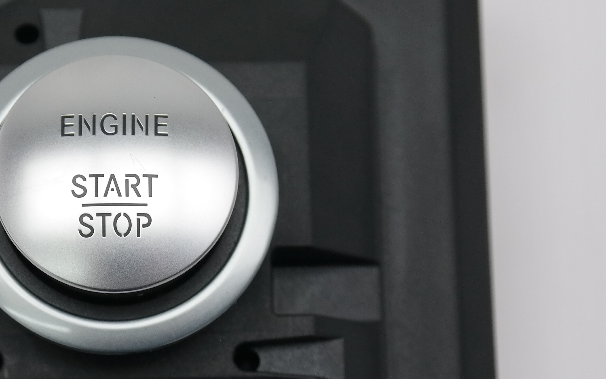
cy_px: 236
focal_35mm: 170
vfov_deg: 7.7
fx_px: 2808
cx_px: 215
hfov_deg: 12.3
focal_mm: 55
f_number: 5.6
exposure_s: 1/80
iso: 400
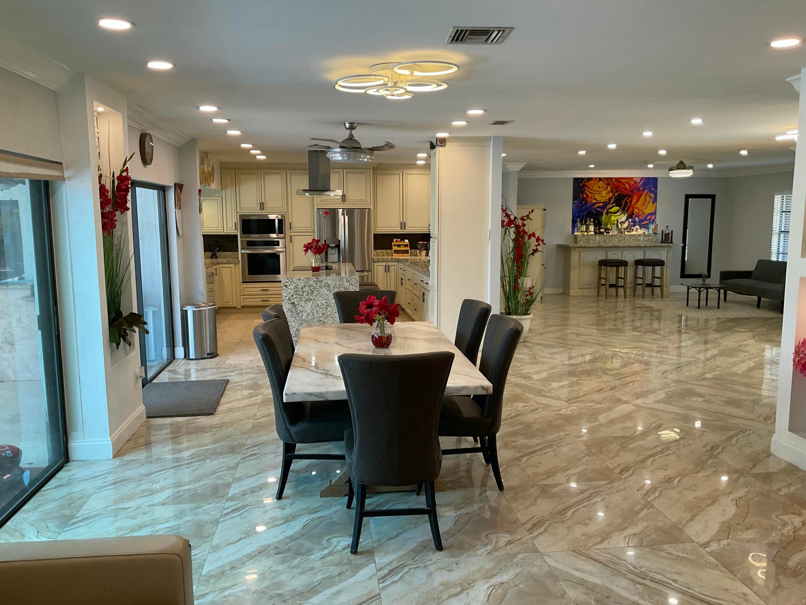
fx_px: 675
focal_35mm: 29
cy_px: 302
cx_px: 403
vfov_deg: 48.2
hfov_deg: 61.7
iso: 64
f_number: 1.8
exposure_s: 1/120
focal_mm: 3
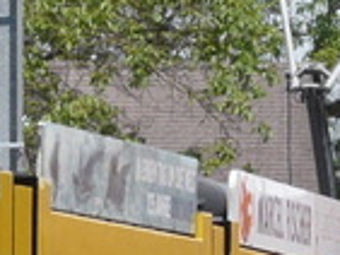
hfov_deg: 2.6
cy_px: 281
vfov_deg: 1.9
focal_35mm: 773
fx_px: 7599
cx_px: -198
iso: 100
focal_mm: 18
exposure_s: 1/320
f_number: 5.6
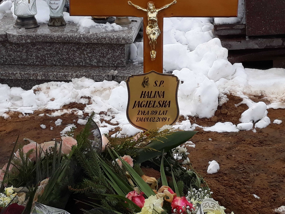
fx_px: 222
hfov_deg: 65.3
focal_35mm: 27
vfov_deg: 51.4
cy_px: 107
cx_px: 142
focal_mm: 3.71
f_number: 1.7
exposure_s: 1/1052
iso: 40
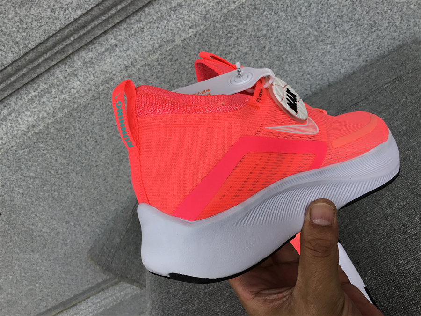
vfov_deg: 45.4
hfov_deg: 58.4
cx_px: 210
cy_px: 158
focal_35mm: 31
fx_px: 377
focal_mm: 3.3
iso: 25
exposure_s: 1/617
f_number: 2.4
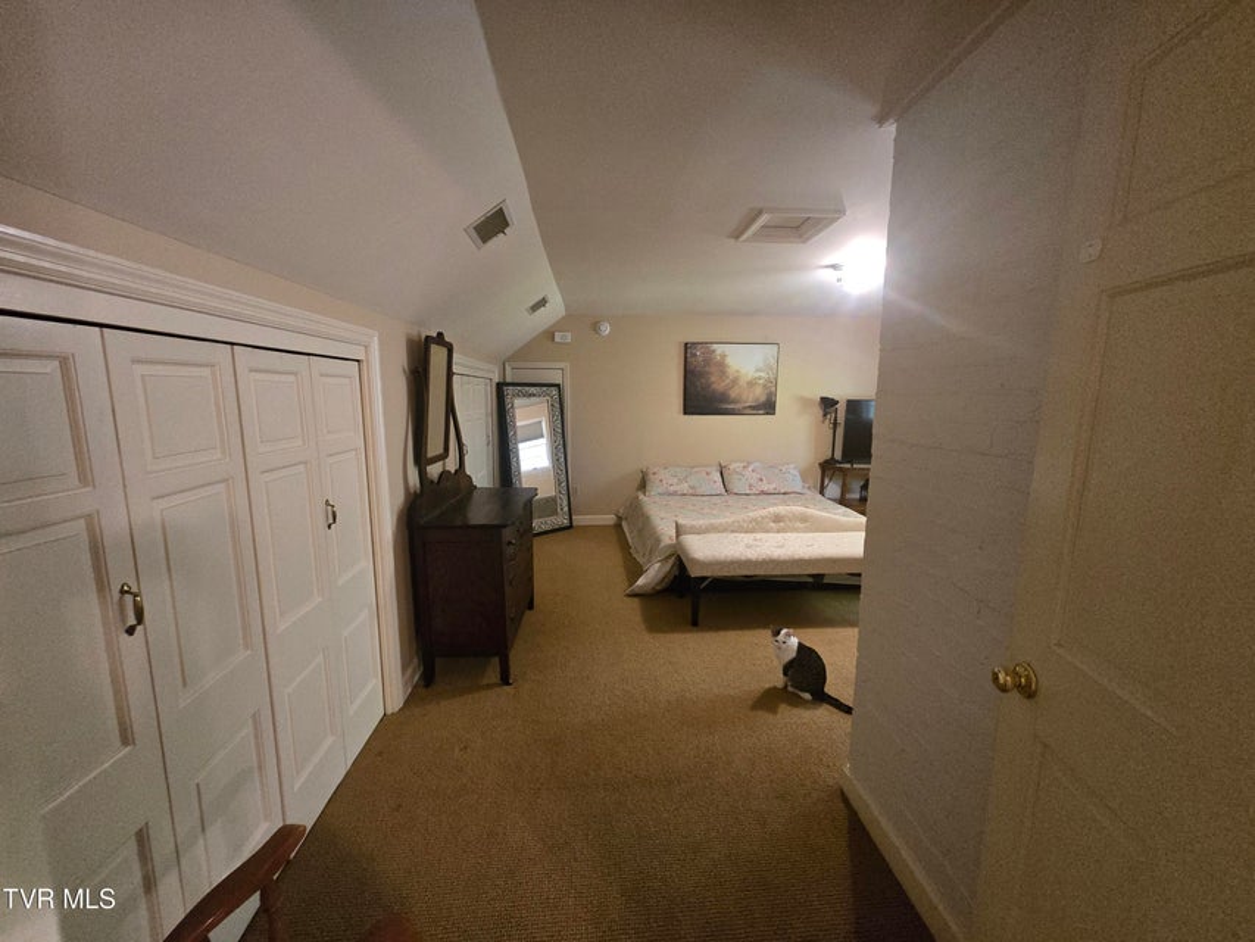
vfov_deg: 89.9
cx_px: 628
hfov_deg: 106.2
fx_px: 471
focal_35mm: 13
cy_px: 471
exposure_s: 1/60
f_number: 2.2
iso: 1000
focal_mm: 2.2
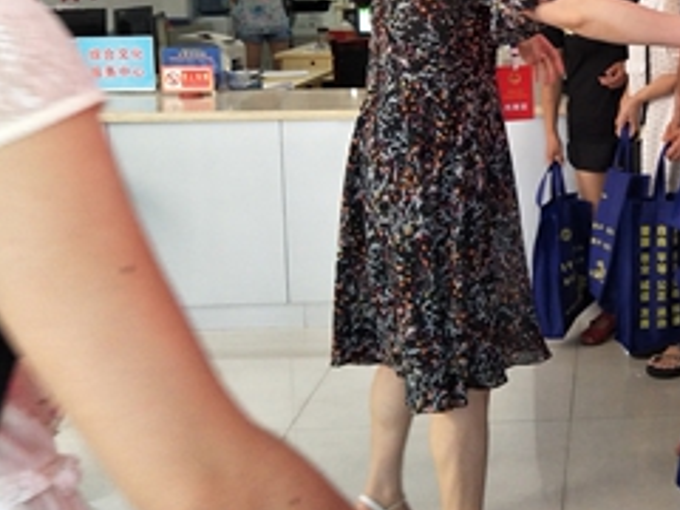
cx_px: 700
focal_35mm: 50
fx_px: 982
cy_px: 92
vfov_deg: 28.4
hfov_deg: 34.3
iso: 144
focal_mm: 4.1
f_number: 1.7
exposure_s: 1/33
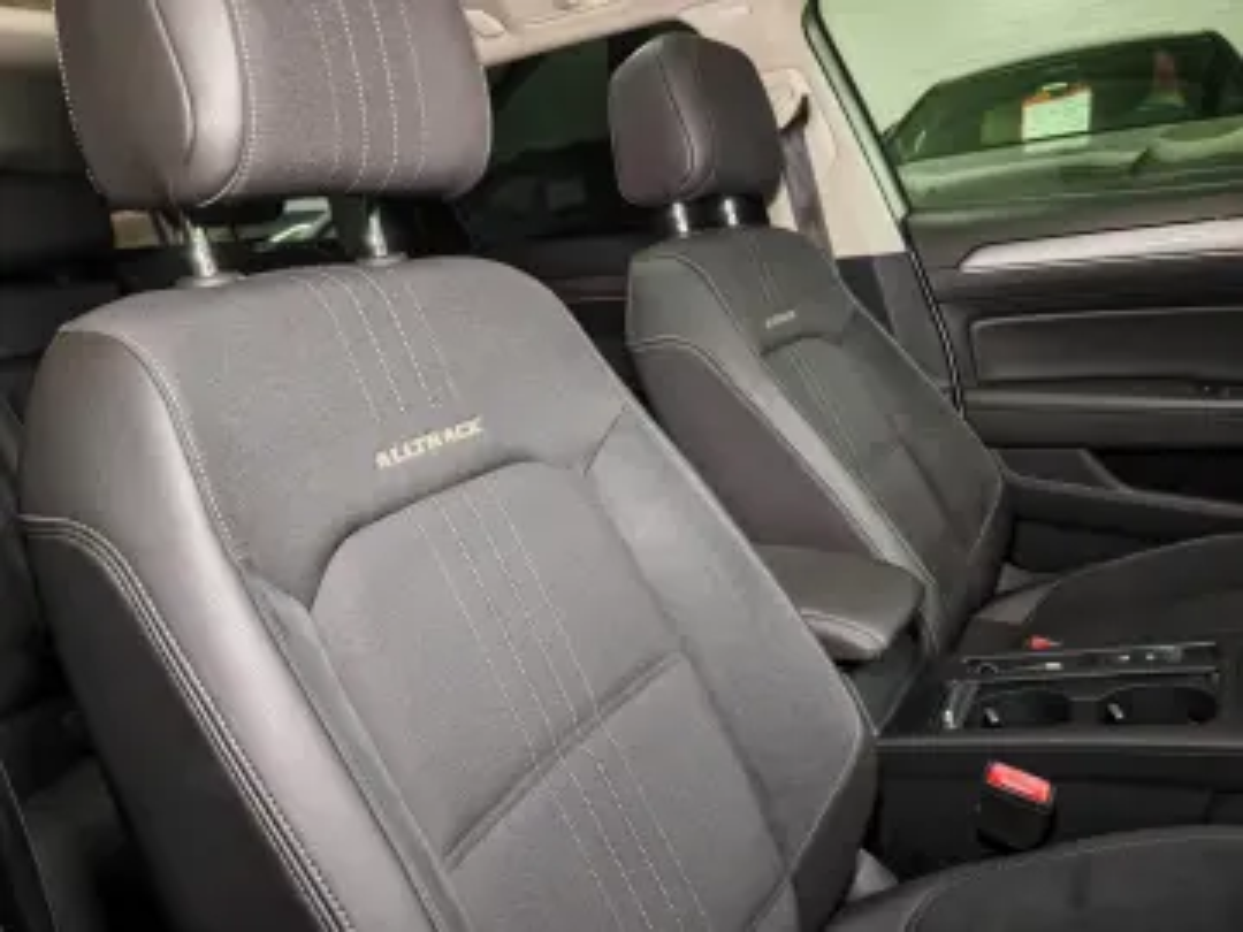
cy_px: 466
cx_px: 622
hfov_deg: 67.3
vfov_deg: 53.1
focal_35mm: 26
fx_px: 934
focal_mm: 5.4
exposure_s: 1/33
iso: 800
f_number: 1.6
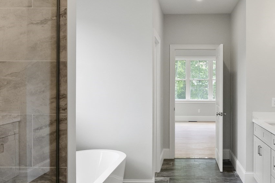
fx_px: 260
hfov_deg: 55.4
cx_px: 166
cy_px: 97
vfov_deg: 38.9
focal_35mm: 34
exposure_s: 1/80
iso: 800
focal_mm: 14
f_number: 7.1
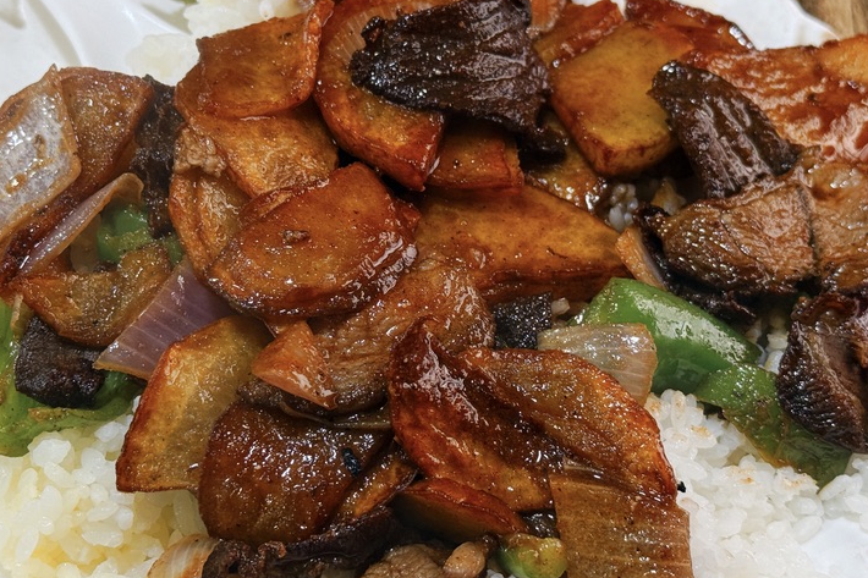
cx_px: 414
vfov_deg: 18.9
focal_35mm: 72
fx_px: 1735
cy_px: 296
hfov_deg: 28.1
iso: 80
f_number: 1.78
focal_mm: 6.76
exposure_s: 1/50
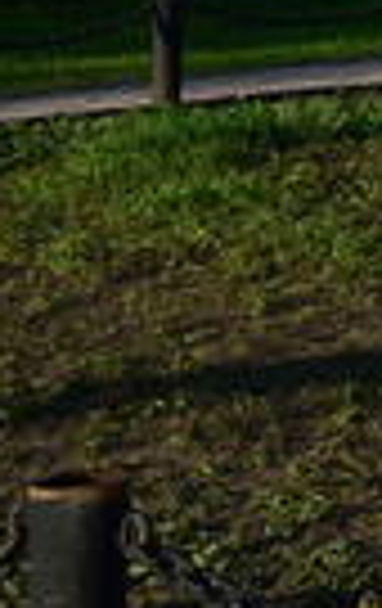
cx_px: 1861
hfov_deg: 5.6
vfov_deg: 11.2
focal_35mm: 177
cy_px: -414
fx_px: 2933
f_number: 9
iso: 160
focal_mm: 18
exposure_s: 1/250
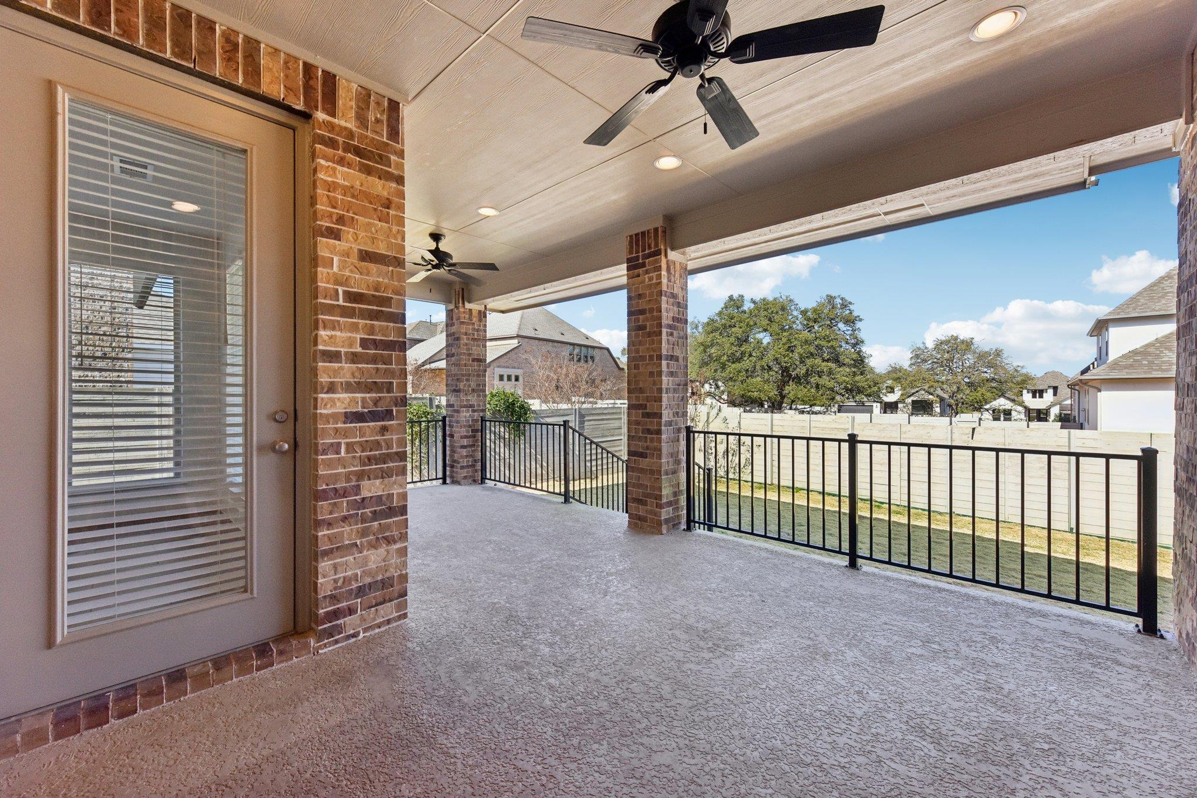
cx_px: 598
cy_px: 399
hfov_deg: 104.3
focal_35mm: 14
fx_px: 465
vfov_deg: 81.2
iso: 800
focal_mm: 14
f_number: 8
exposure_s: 1/640
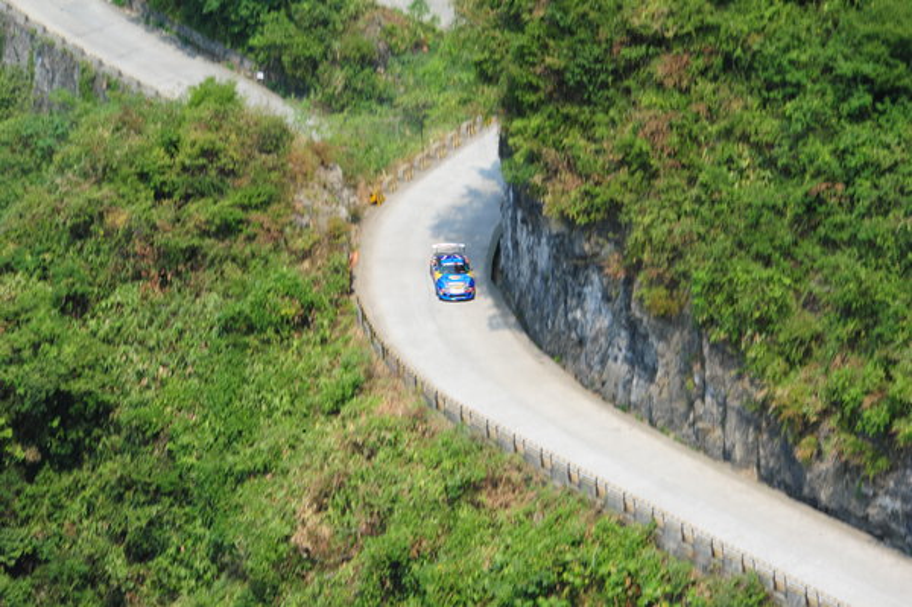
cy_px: 304
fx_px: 5062
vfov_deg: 6.9
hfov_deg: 10.3
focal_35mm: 200
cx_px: 456
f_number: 22
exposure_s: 1/30
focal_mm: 200
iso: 200
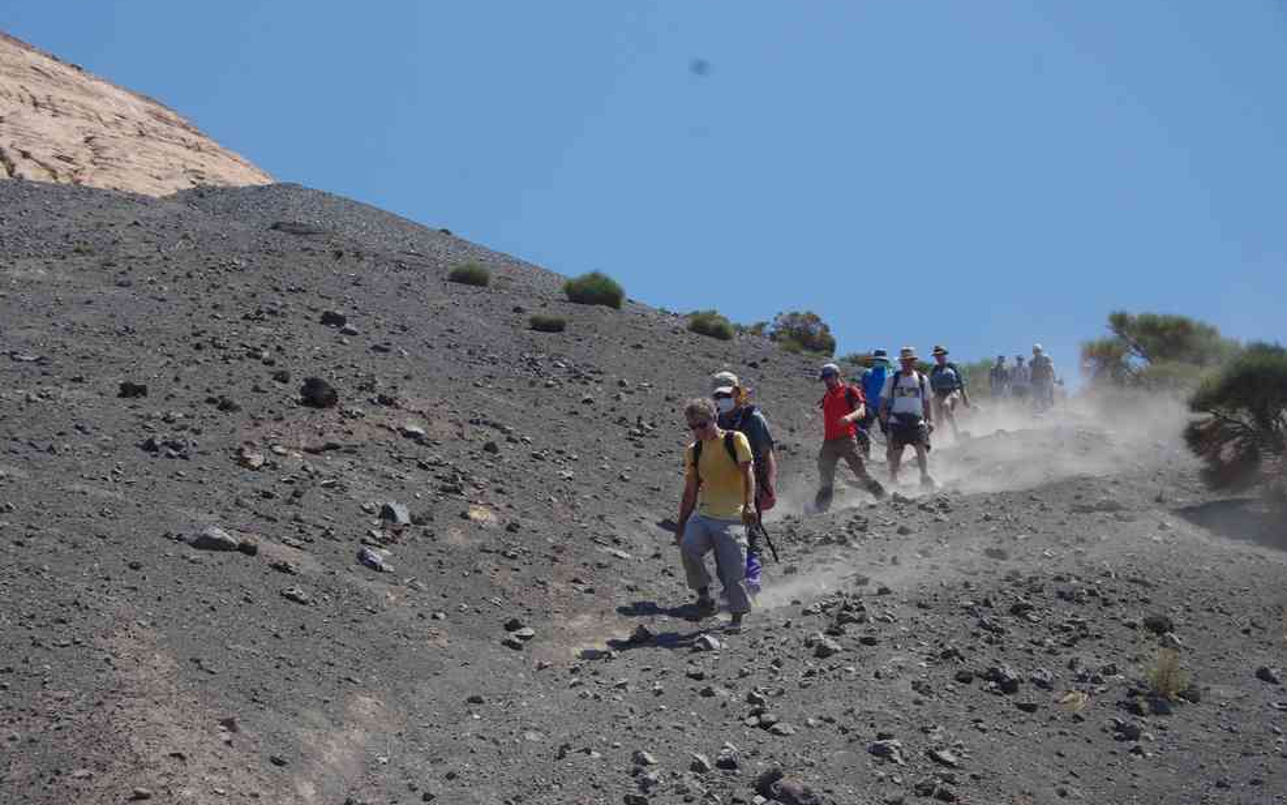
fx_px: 2315
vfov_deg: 19.7
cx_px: 641
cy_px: 415
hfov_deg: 31.1
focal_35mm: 66
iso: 200
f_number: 11
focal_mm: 42.5
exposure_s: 1/100
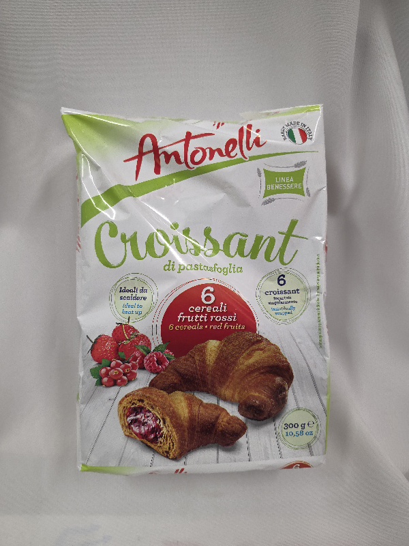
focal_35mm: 23
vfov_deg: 73.9
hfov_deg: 58.9
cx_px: 204
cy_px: 273
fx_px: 362
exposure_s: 1/101
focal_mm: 6.3
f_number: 1.7
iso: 250
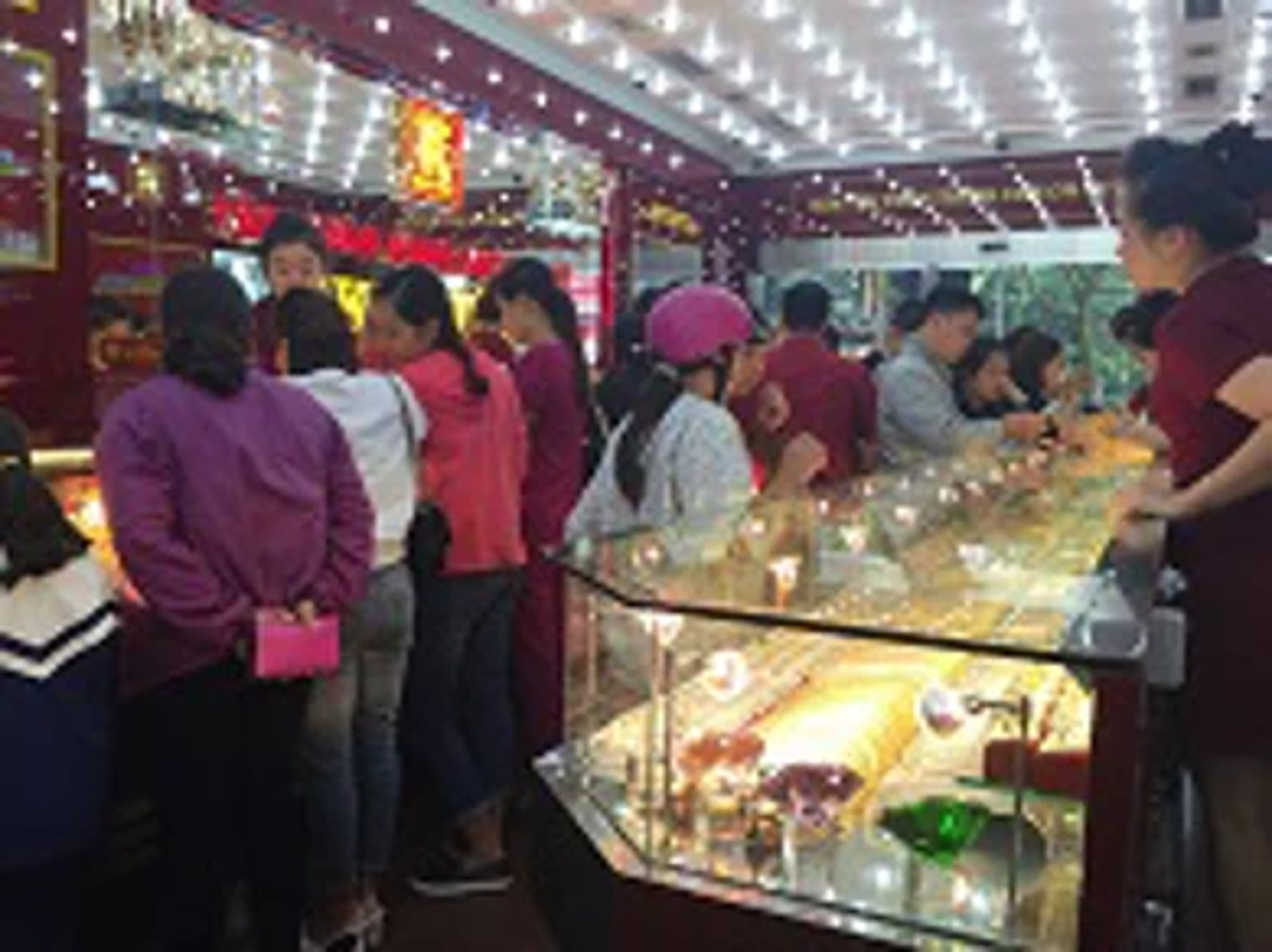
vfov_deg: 48.2
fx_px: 1065
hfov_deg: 61.7
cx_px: 636
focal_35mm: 29
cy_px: 476
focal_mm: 4.15
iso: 32
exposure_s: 1/60
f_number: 2.2
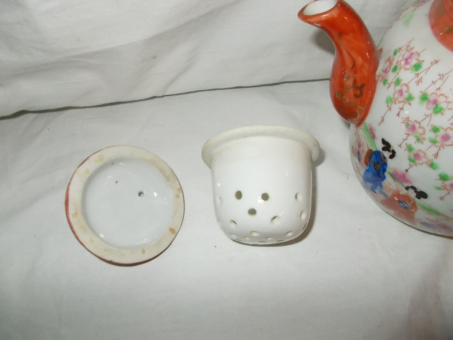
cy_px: 170
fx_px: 340
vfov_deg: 53.1
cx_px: 226
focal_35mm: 26
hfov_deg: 67.3
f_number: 3.2
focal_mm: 4.6
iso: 200
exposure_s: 1/25
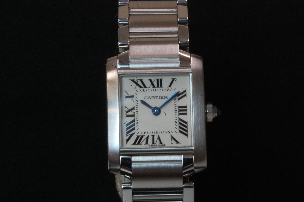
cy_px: 101
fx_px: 1139
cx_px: 152
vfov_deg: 10.1
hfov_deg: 15.2
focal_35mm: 135
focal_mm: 90
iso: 800
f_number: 45
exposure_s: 1/4
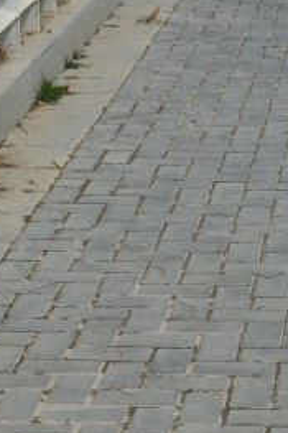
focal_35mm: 158
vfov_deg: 12.9
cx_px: 457
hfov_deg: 8.5
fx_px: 1898
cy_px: 428
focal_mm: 27
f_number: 11
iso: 280
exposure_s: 1/500
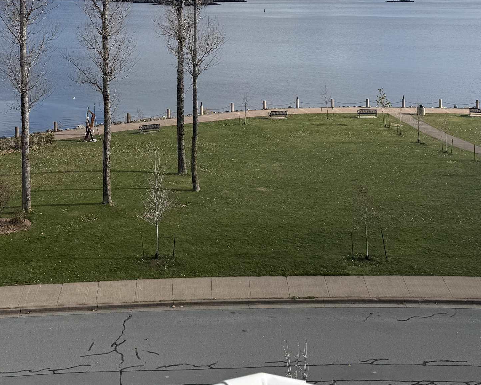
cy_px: 14
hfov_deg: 37.0
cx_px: 170
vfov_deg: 28.6
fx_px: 712
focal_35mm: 50
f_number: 1.78
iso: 80
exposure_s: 1/6173
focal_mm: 6.76
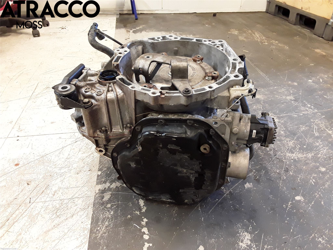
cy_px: 125
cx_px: 166
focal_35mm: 28
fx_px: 269
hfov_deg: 63.4
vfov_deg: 49.7
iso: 125
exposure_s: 1/50
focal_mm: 2.91
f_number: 1.9
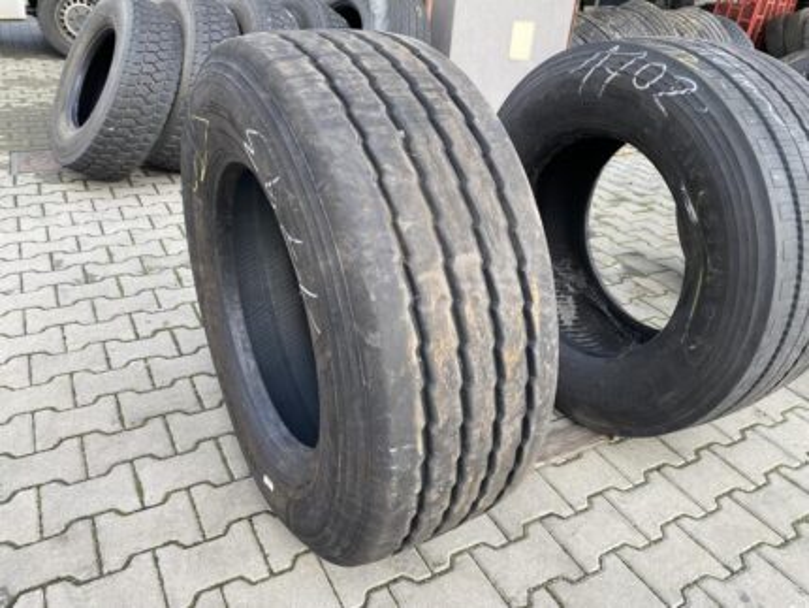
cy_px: 304
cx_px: 404
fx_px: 608
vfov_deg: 53.1
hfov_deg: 67.3
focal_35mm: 26
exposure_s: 1/208
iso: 32
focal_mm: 4.25
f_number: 1.8
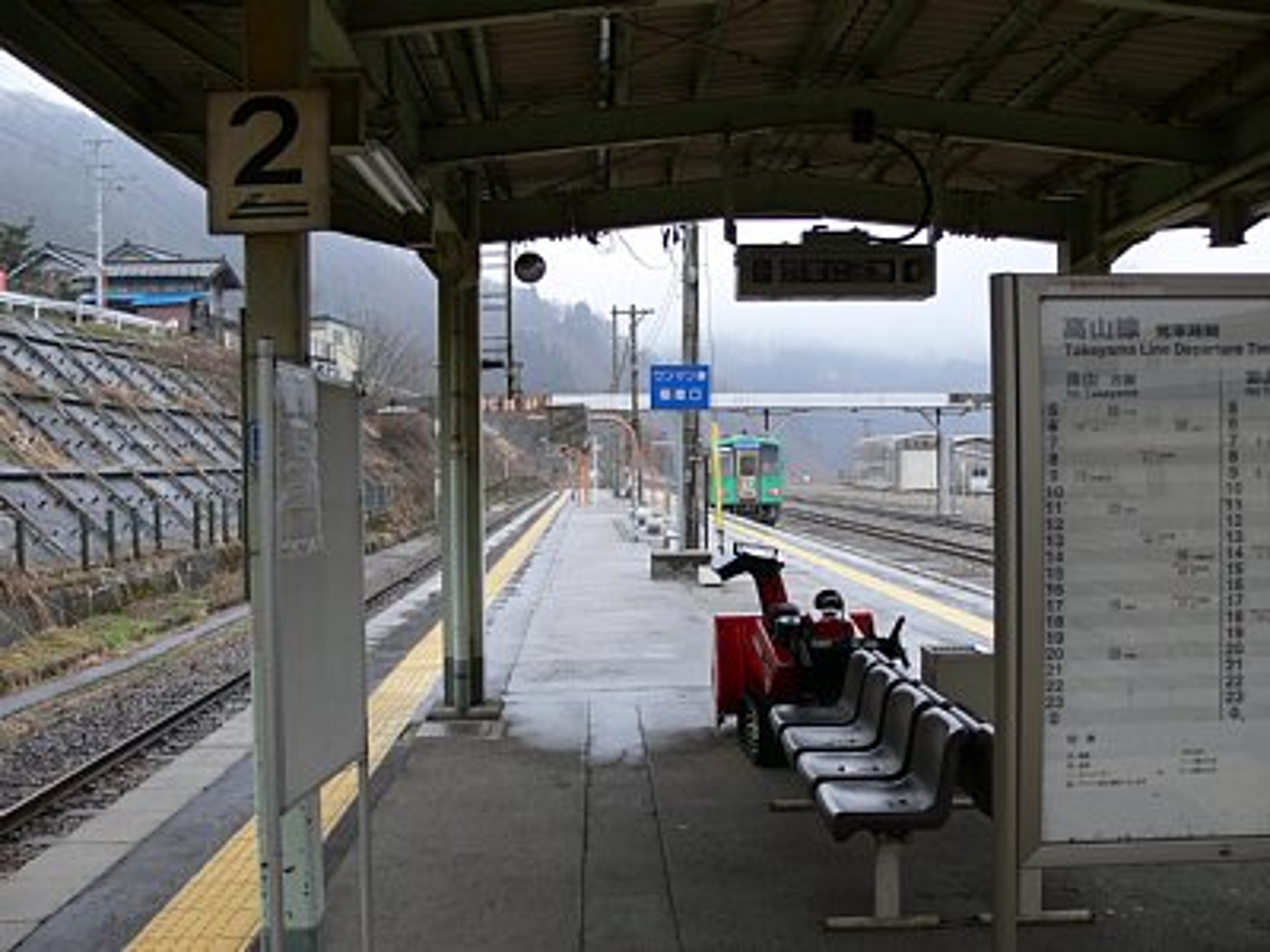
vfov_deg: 40.7
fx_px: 1284
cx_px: 635
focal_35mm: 35
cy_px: 476
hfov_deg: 52.6
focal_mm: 7.4
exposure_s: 1/50
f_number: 3.2
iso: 80
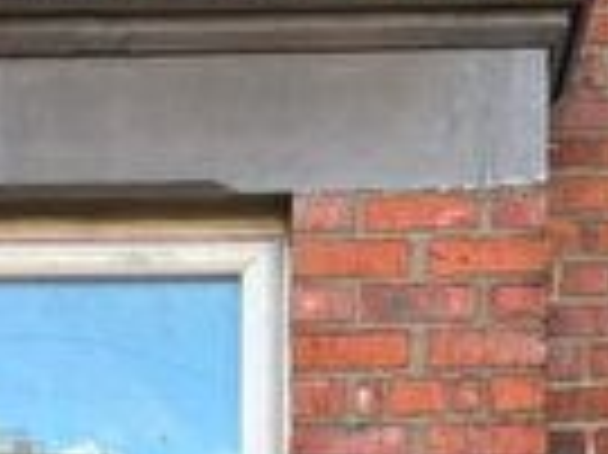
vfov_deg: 10.2
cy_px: 897
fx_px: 2369
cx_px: 230
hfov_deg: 14.6
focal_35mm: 135
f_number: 1.6
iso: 50
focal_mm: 5.96
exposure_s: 1/343
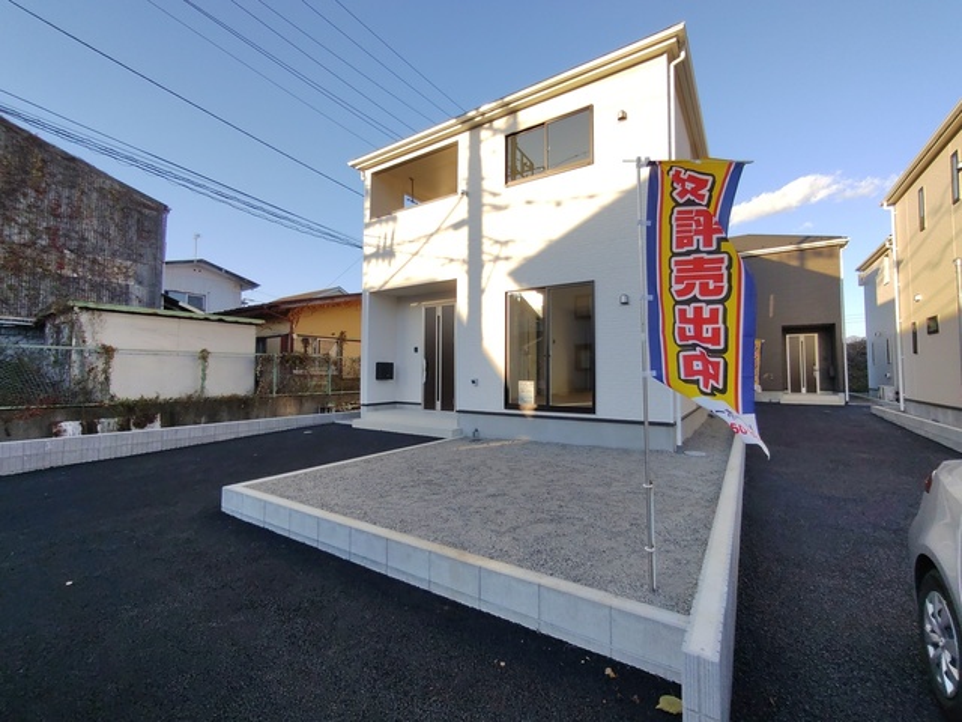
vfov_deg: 81.7
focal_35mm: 15
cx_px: 481
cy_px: 361
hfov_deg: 98.2
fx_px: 417
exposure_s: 1/376
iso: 50
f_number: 2.4
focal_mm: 1.6
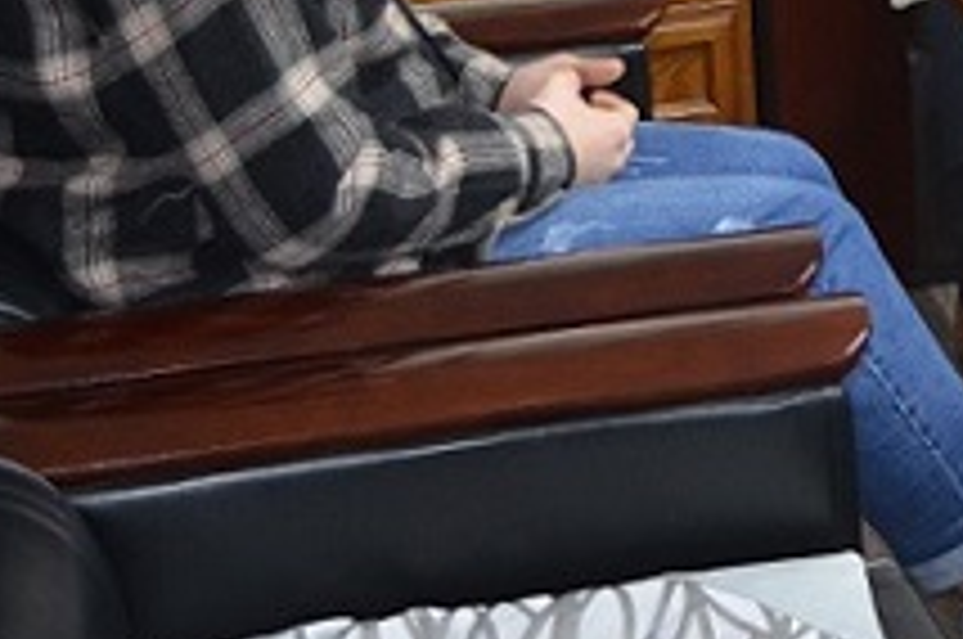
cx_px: 1264
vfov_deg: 9.1
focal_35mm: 147
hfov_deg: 13.5
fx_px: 3926
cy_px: -270
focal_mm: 30
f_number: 4.2
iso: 800
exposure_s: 1/60
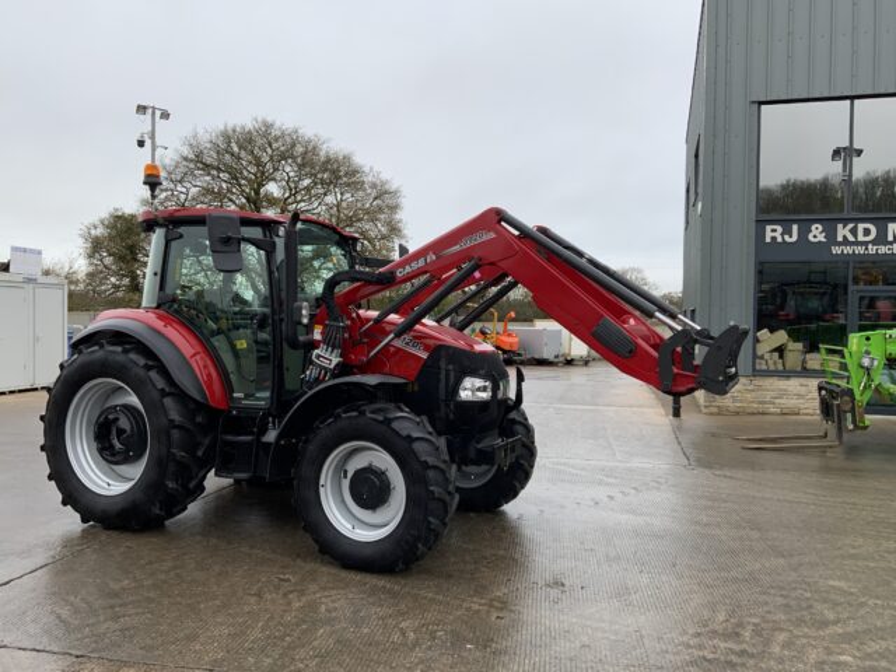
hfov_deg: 61.7
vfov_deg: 48.2
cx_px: 448
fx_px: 751
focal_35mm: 29
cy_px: 336
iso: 25
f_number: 1.8
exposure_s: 1/122
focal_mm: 3
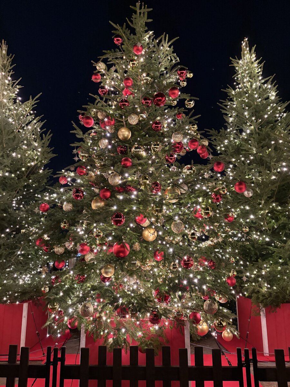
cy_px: 194
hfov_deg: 53.1
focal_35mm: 26
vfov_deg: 67.3
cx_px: 145
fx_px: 290
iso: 640
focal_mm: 5.96
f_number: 1.6
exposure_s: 1/25
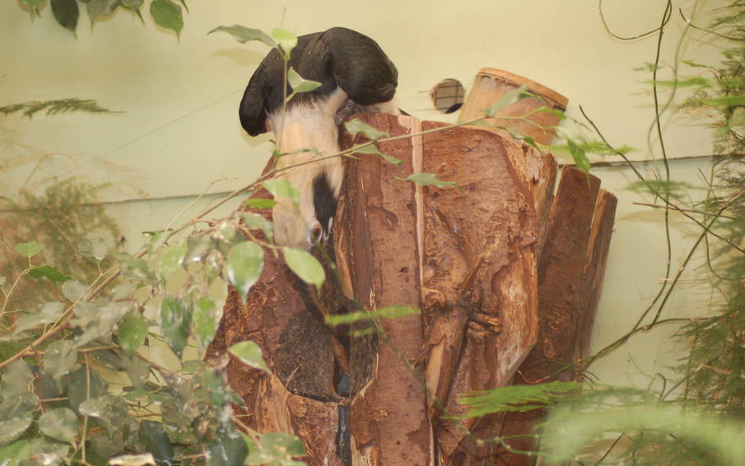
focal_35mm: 121
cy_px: 242
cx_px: 336
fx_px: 2457
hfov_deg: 17.2
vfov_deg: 10.8
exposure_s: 1/60
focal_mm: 70
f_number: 4
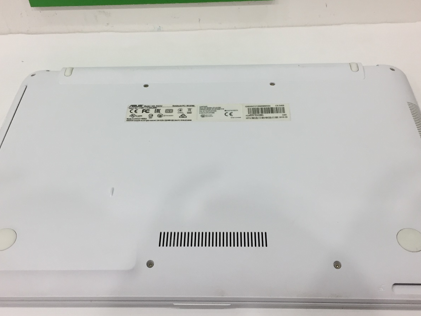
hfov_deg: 46.8
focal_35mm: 40
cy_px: 161
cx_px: 204
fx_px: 486
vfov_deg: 36.0
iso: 40
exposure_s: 1/33
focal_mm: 4.15
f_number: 2.2
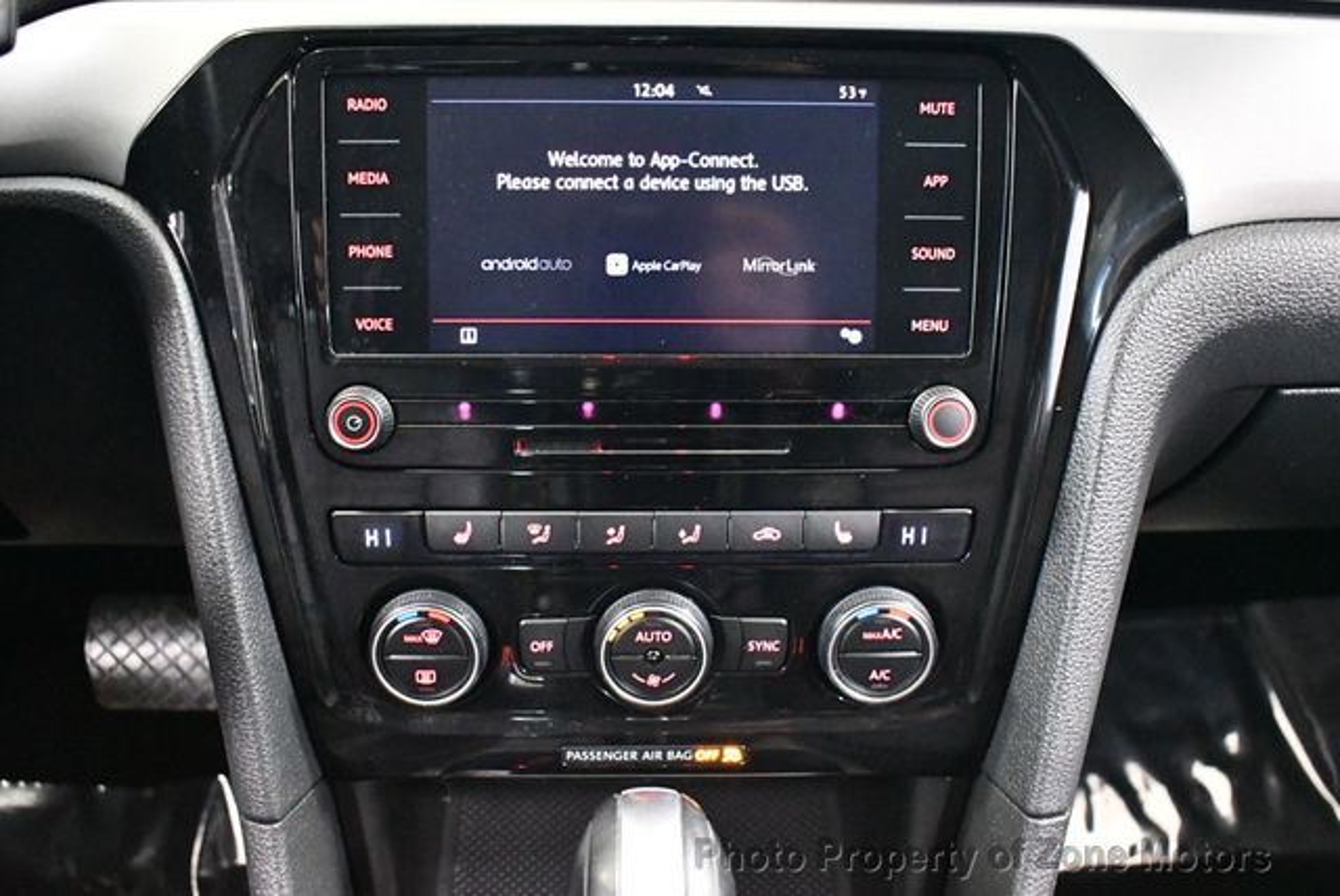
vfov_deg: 36.9
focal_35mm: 36
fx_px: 1341
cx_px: 670
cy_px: 448
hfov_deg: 53.1
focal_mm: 18
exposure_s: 1/50
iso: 12800
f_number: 3.5
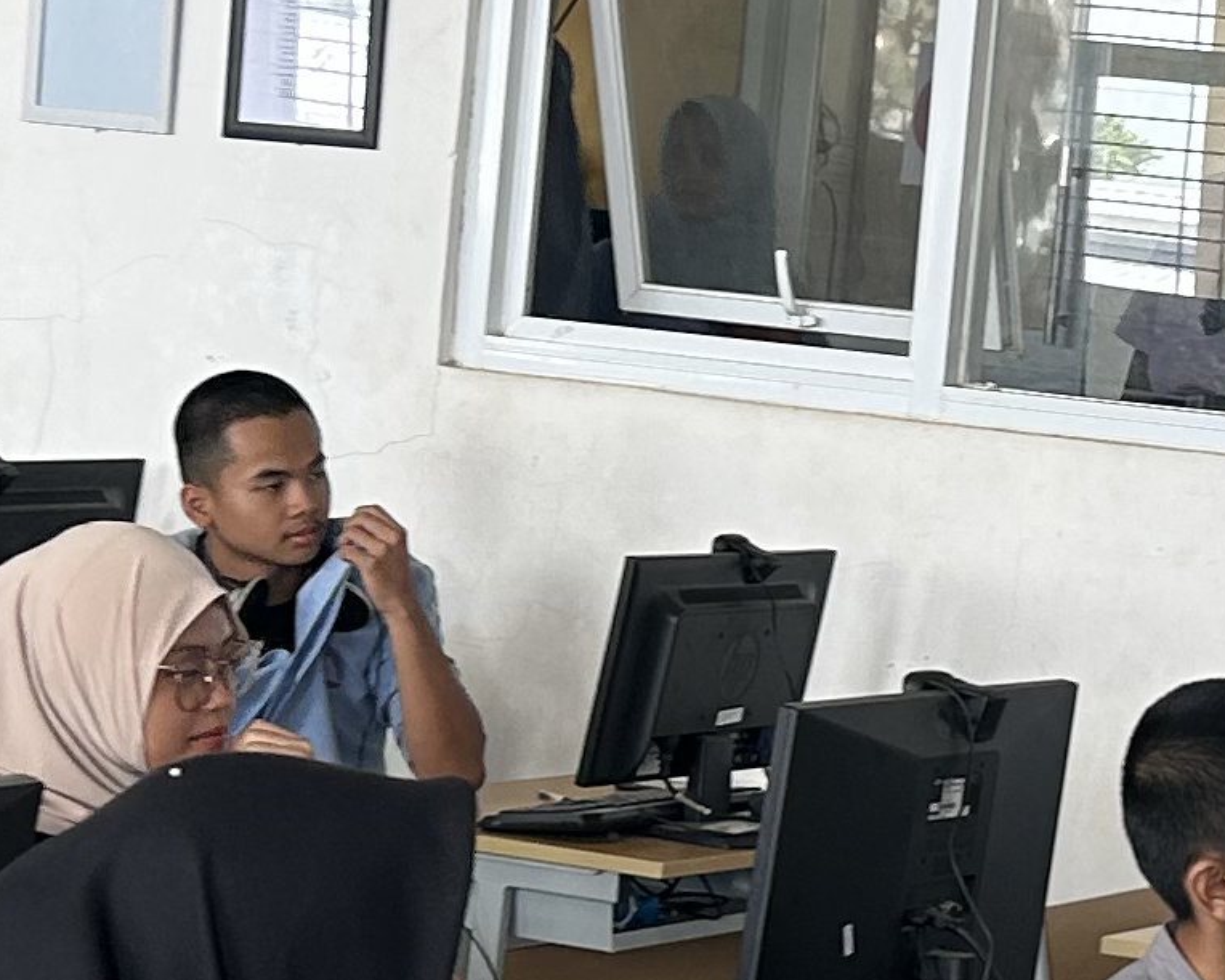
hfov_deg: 13.8
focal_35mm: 134
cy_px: 337
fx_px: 4858
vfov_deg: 11.5
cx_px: 1581
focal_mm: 5.7
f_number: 1.5
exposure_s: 1/121
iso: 40
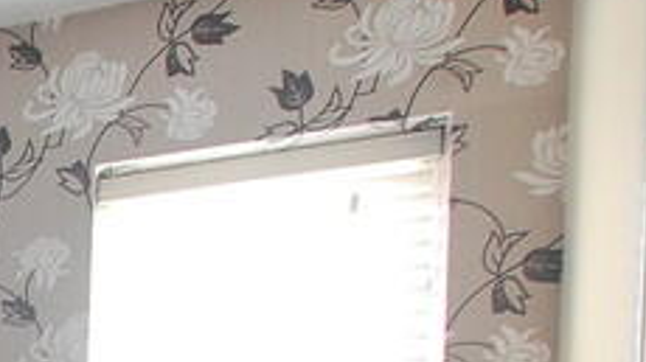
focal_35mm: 70
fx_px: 1198
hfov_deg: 19.9
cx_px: -573
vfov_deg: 14.3
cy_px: 734
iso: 200
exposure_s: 1/20
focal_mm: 10
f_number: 3.5
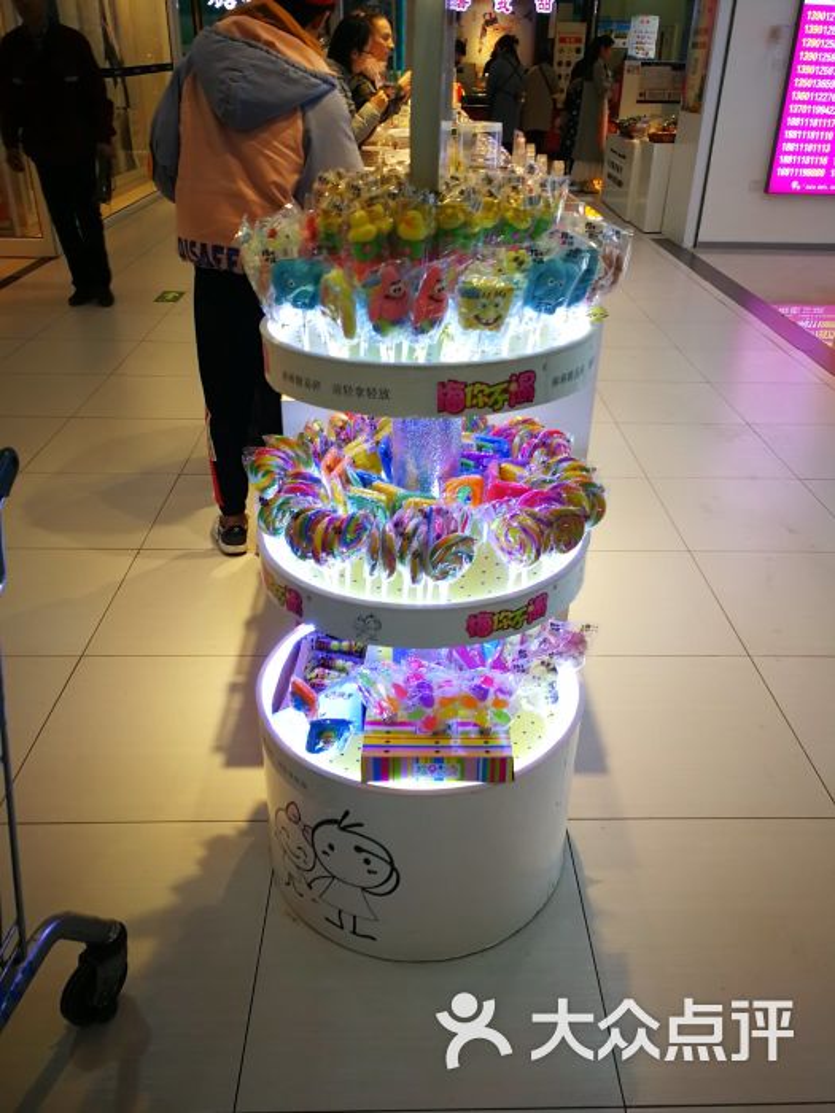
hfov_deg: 51.4
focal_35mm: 27
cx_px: 418
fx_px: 868
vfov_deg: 65.3
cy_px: 556
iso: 125
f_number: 2.2
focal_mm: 3.95
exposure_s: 1/100
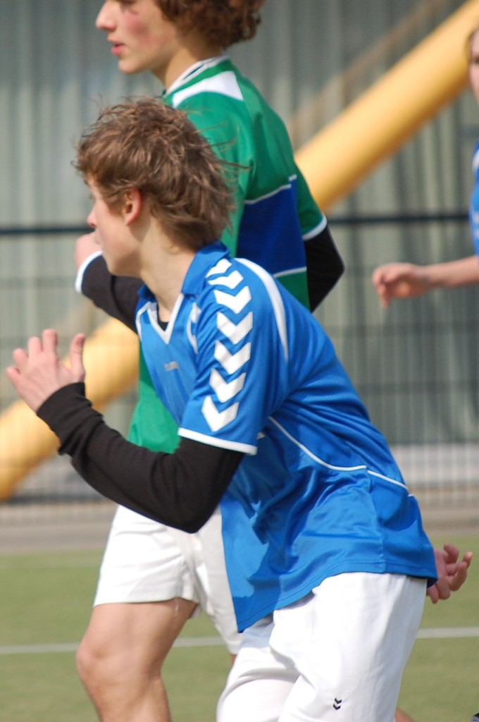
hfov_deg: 4.6
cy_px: 361
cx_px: 240
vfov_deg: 6.9
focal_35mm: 300
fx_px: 6003
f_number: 5.6
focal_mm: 200
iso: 320
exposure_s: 1/1000
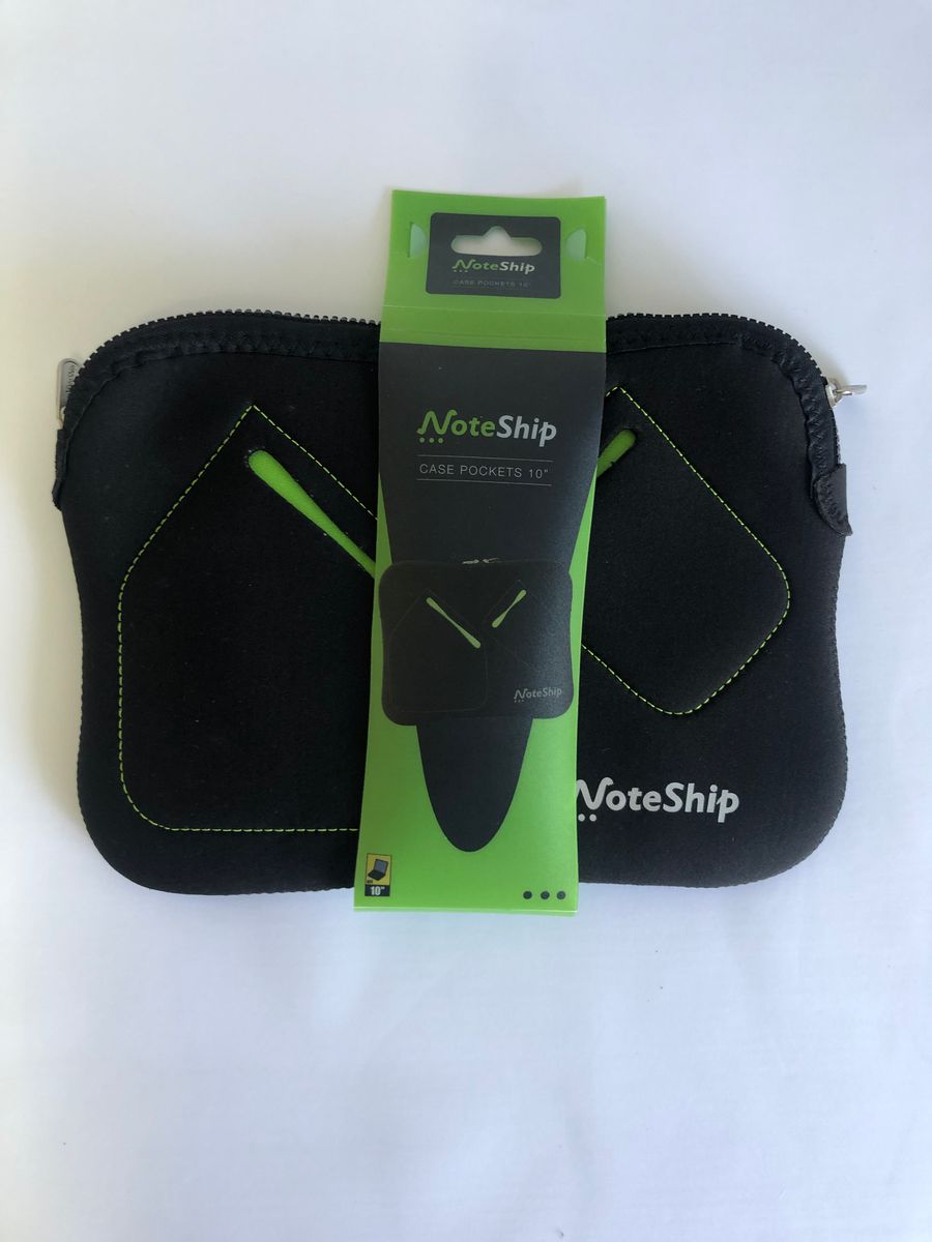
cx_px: 466
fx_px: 1005
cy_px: 621
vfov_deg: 63.4
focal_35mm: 28
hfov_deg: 49.7
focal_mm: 3.99
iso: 40
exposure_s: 1/24
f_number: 1.8
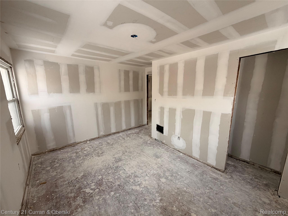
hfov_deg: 102.1
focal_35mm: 14
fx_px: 116
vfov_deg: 85.7
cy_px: 108
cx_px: 144
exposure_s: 1/121
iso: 100
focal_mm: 2.22
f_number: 2.2
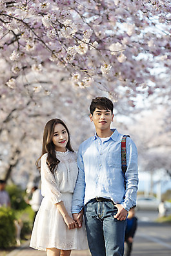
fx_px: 932
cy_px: 128
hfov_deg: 10.5
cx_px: 86
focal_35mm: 131
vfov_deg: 15.6
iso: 100
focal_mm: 130
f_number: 2.8
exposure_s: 1/400
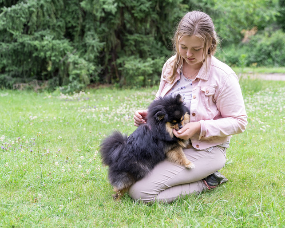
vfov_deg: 30.9
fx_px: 413
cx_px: 169
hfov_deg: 37.9
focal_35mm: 49
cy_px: 114
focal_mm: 43
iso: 500
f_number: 2.8
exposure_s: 1/200
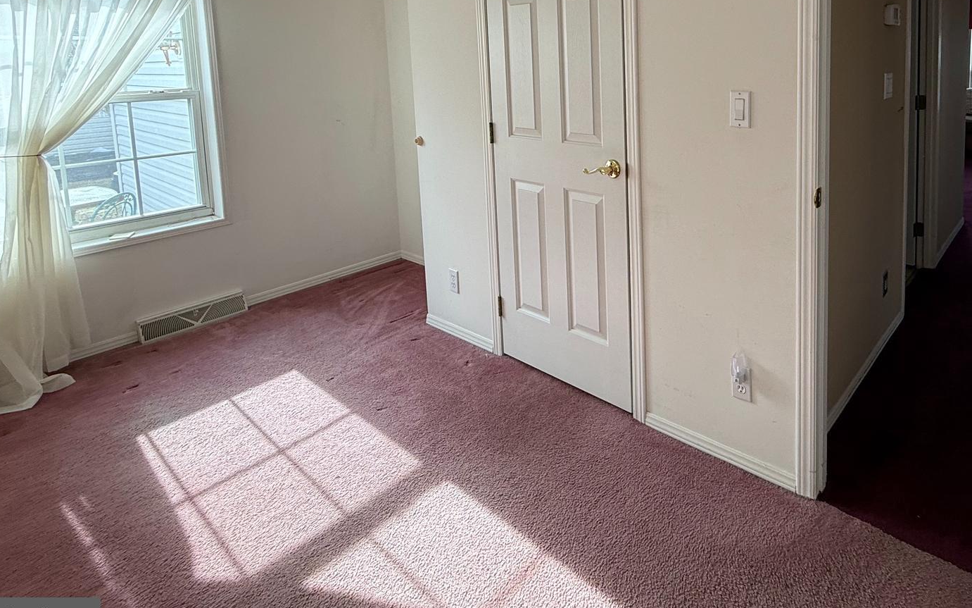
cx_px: 645
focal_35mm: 22
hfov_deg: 77.2
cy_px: 114
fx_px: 583
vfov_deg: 51.3
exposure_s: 1/120
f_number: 2.2
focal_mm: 2.22
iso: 64
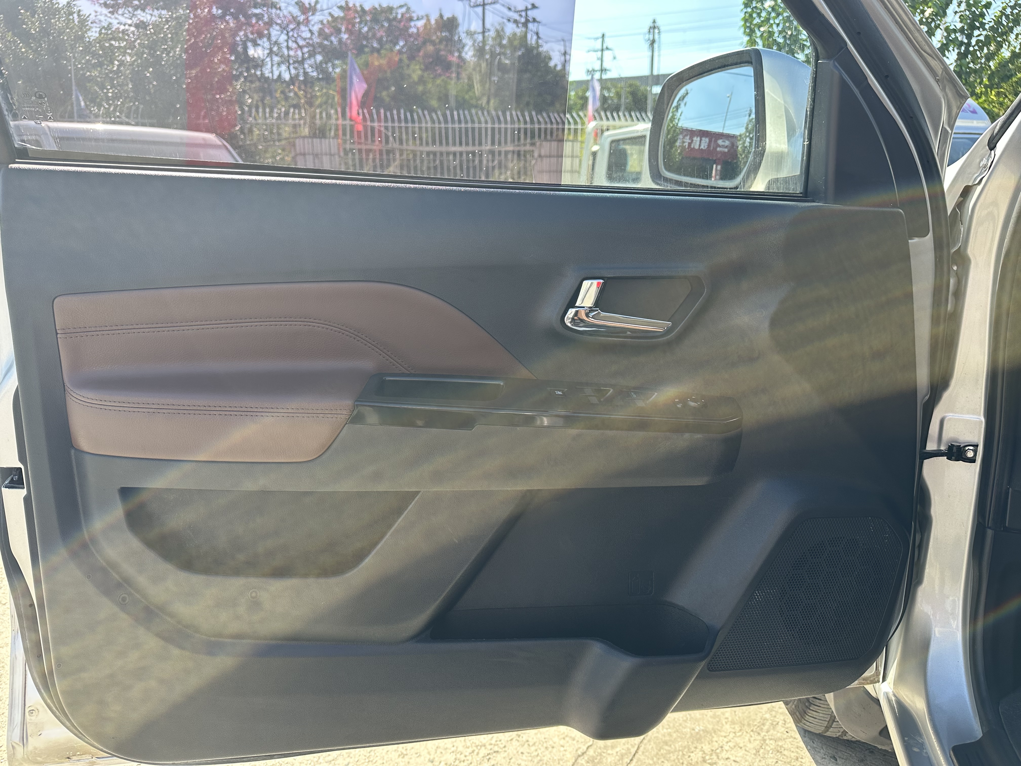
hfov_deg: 71.6
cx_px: 510
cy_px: 383
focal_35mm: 24
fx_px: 708
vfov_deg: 56.8
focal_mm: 6.86
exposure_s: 1/767
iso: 80
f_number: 1.78
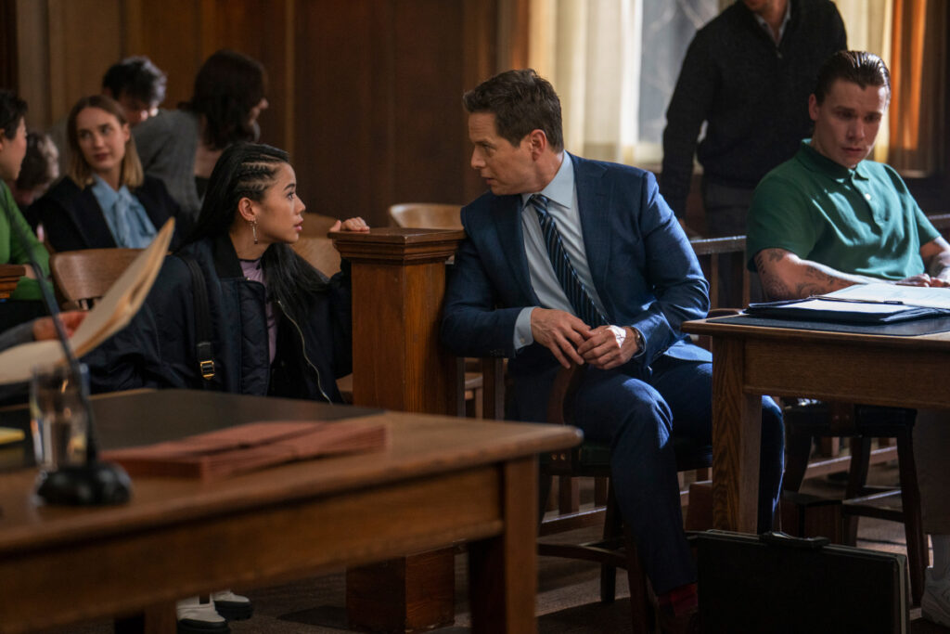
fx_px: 2850
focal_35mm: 108
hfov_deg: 18.9
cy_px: 317
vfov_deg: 12.7
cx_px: 475
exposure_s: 1/250
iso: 3200
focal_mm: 108
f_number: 3.2
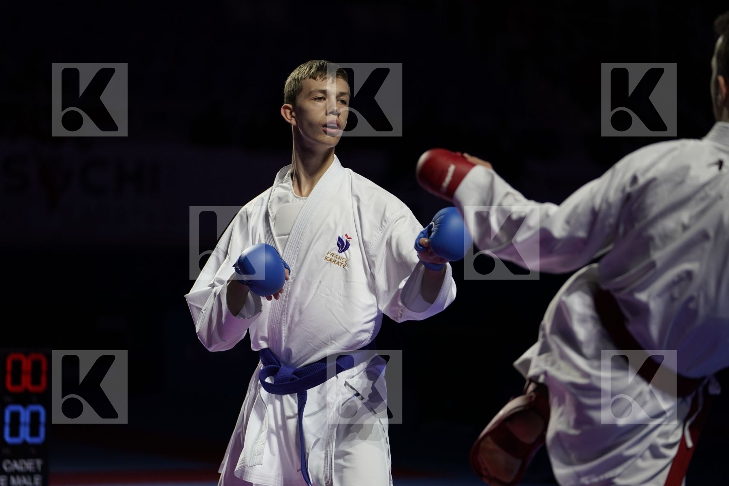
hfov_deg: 15.0
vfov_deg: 10.0
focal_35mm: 137
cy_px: 243
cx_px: 364
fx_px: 2774
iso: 1000
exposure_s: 1/1000
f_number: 2.8
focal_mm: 137
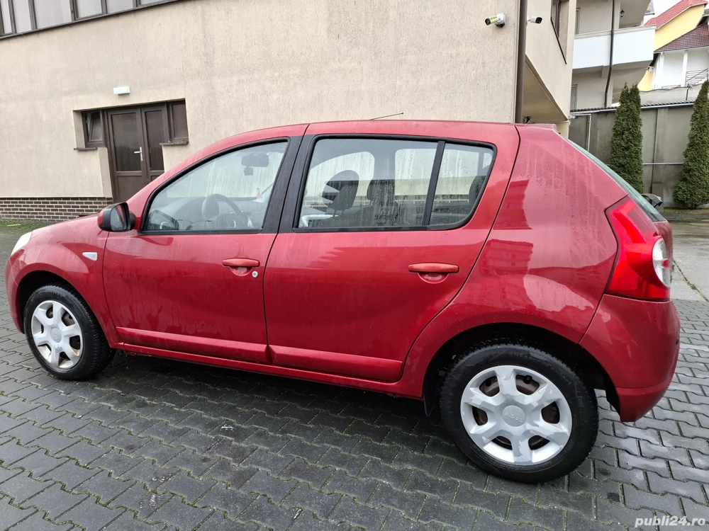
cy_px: 266
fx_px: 471
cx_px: 354
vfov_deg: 58.9
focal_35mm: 23
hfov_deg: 73.9
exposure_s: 1/131
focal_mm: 5.54
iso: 50
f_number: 1.8
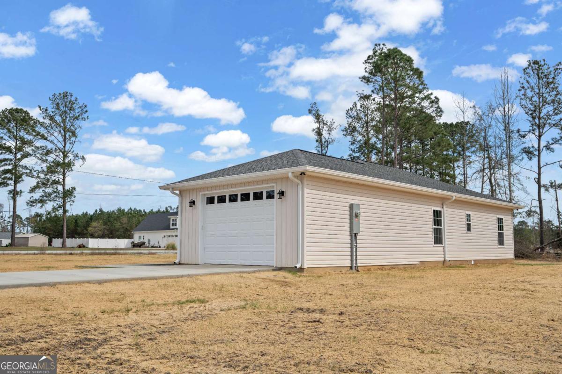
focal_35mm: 32
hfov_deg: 58.7
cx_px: 281
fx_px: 500
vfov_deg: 41.1
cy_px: 187
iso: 100
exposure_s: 1/200
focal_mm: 32
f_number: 5.6
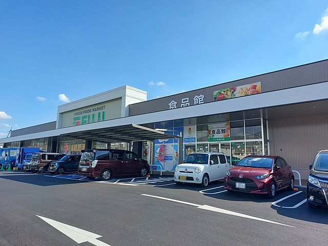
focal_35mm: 24
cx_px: 164
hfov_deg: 71.6
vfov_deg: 56.8
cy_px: 123
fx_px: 227
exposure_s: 1/706
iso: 25
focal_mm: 5.23
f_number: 1.8
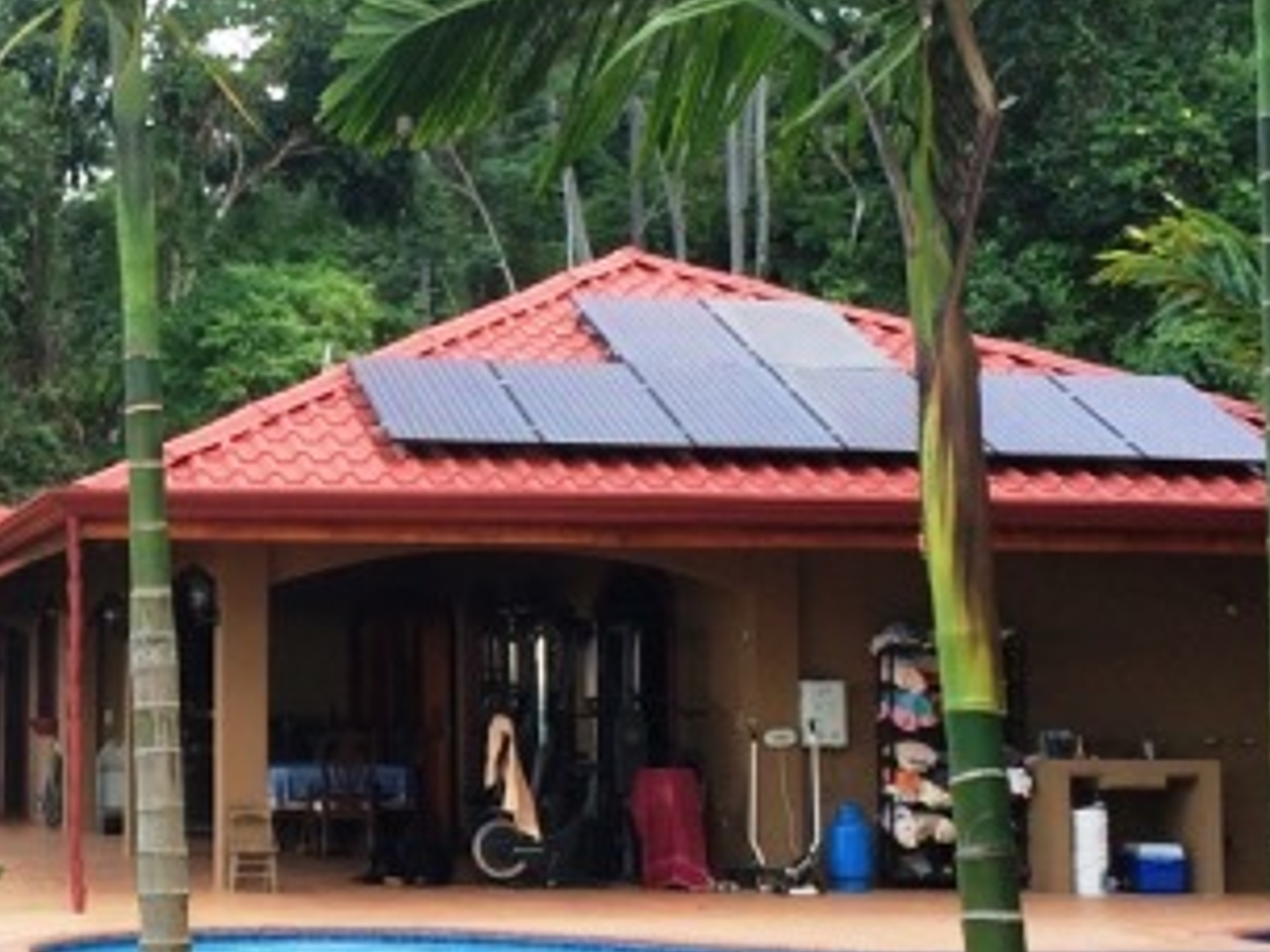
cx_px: 96
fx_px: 2898
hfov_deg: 23.9
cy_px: 476
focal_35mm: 79
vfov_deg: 18.7
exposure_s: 1/60
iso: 50
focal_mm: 4.12
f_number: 2.2
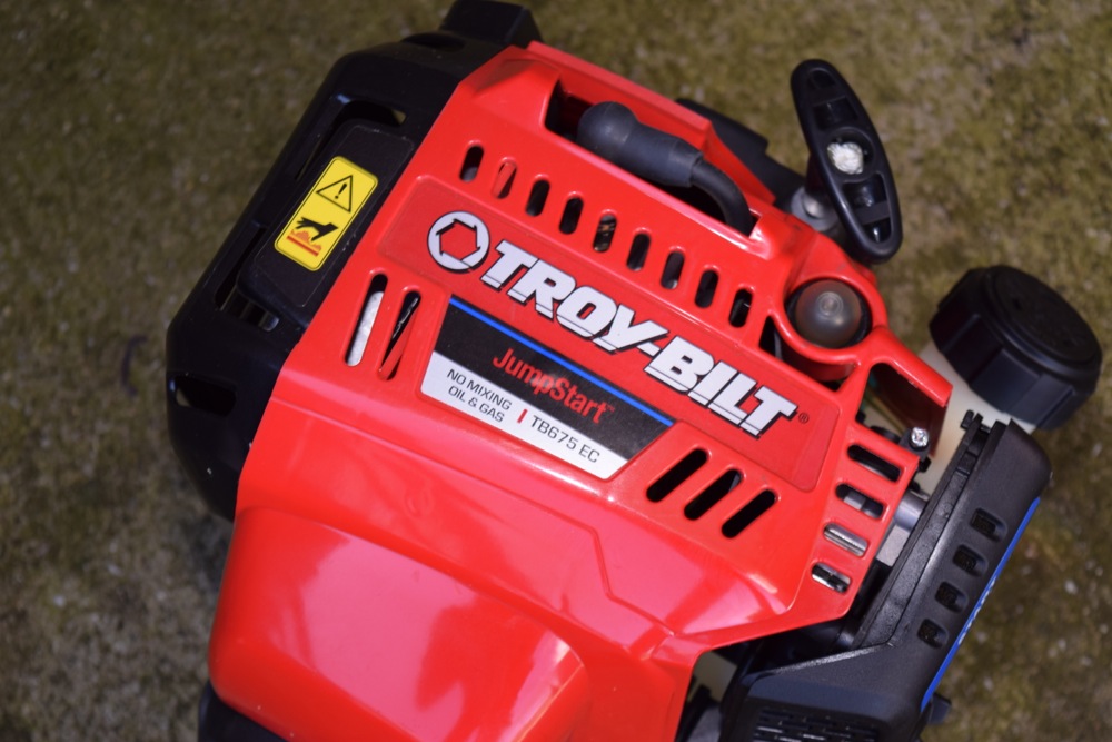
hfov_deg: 24.6
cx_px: 556
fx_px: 2549
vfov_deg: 16.6
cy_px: 371
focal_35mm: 82
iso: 200
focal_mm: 55
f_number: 6.3
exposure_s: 1/60
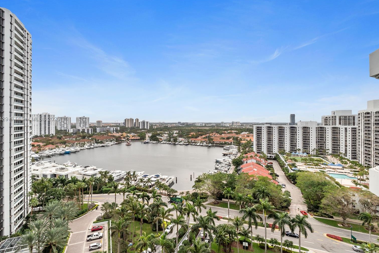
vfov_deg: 70.4
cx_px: 180
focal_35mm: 17
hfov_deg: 93.2
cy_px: 119
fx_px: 179
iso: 1250
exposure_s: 1/500
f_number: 11
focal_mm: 16
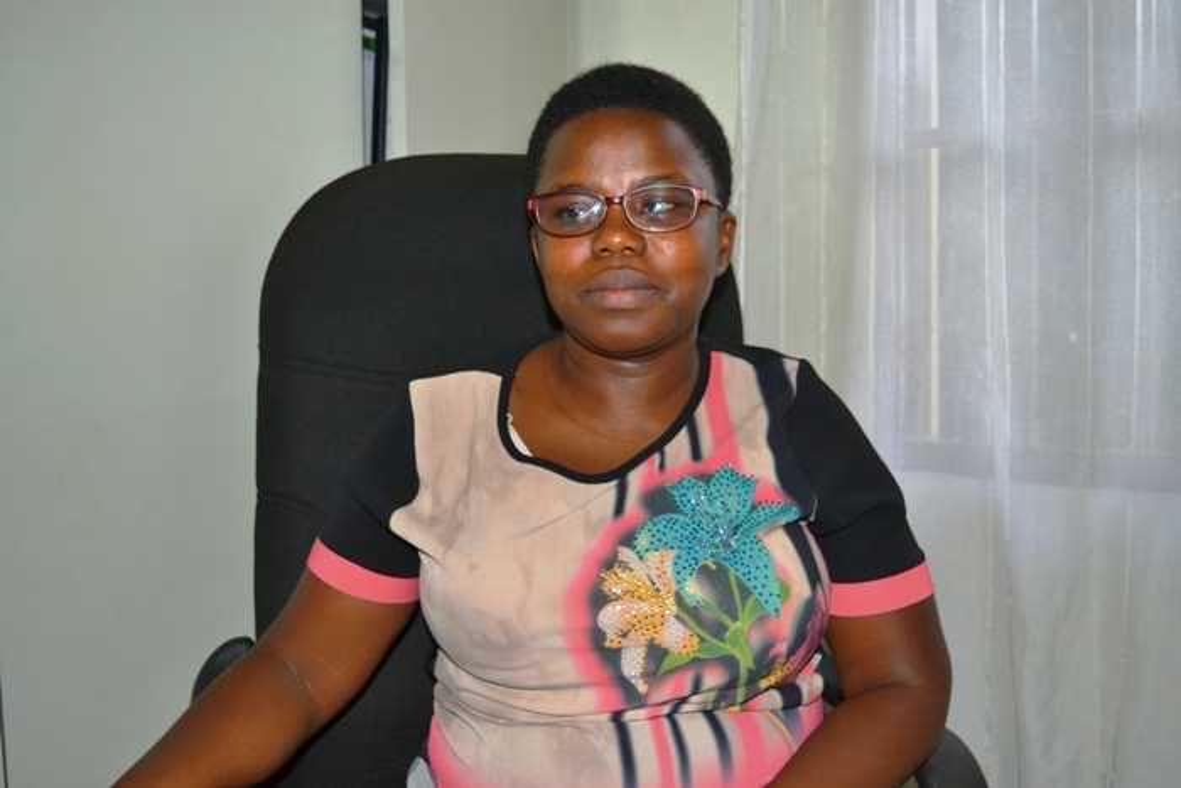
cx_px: 590
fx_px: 1132
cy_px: 394
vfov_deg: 38.4
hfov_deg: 55.1
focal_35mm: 34
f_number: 4
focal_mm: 23
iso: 800
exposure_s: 1/60
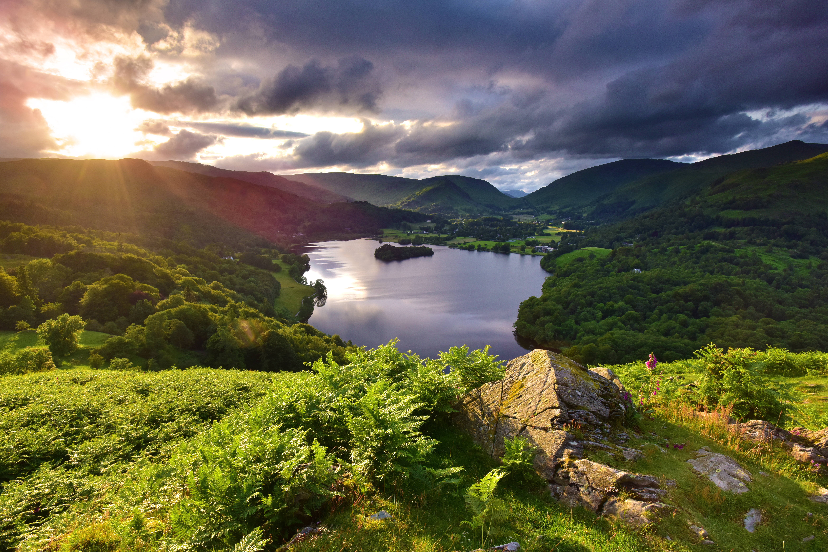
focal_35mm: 18
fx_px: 414
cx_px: 424
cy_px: 291
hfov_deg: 90.0
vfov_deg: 67.3
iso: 640
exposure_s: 1/80
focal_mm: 17
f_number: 11
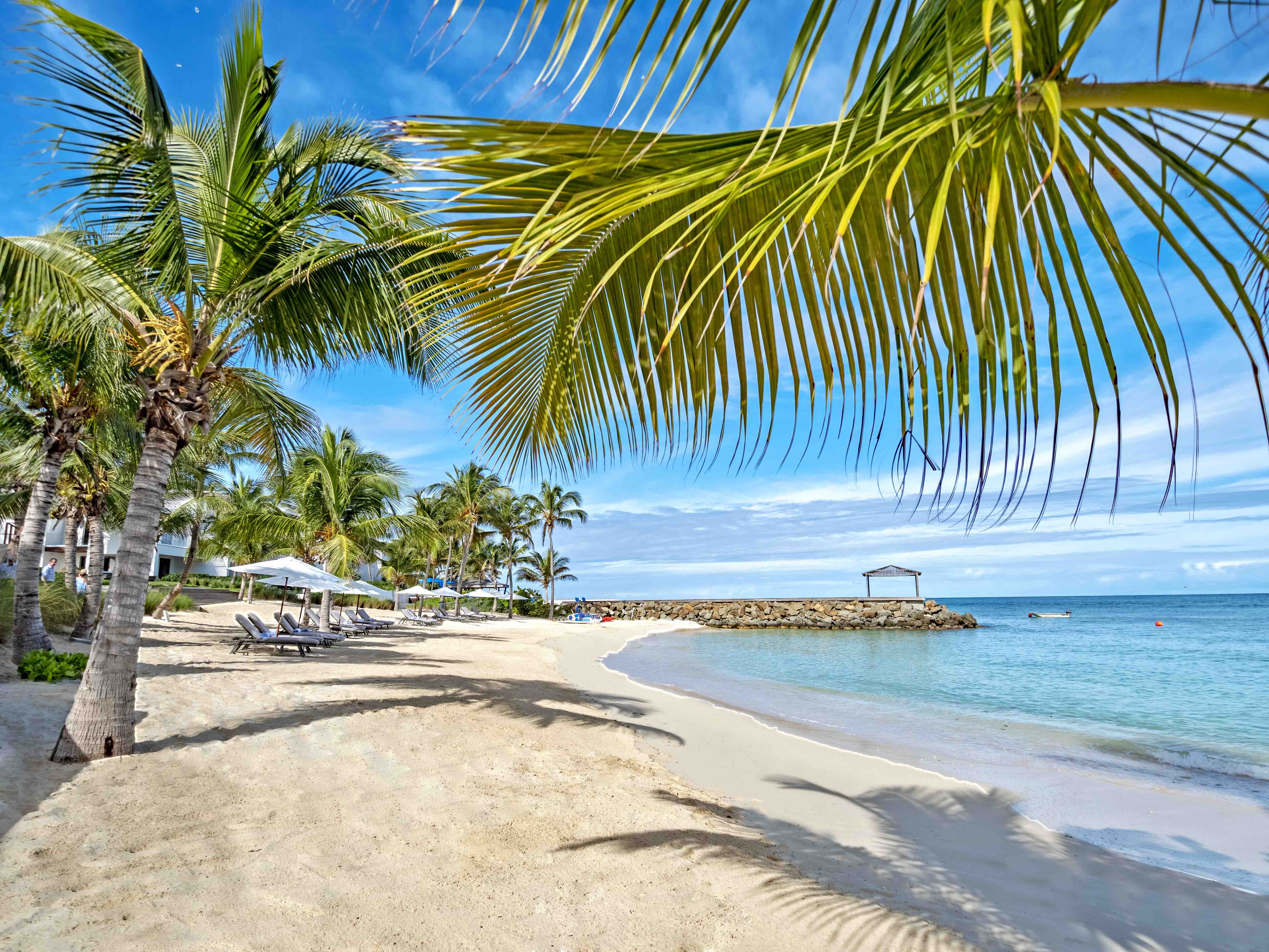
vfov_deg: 71.6
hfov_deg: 87.8
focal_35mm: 18
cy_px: 476
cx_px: 634
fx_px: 660
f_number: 18
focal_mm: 9
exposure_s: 1/8000
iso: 200
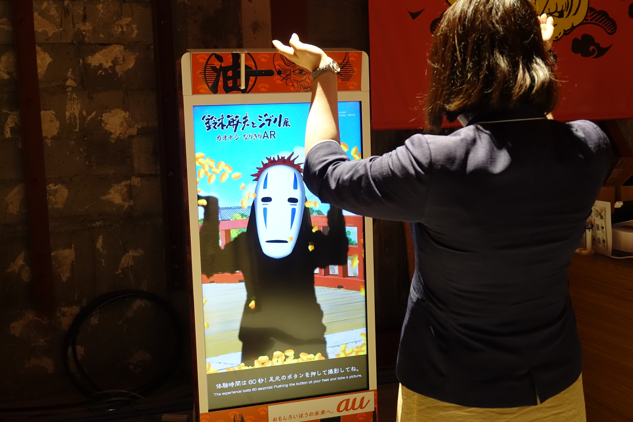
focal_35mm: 43
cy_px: 211
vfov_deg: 31.2
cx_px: 316
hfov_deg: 45.4
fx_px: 756
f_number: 3.2
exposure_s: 1/50
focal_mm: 15.73
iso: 1000
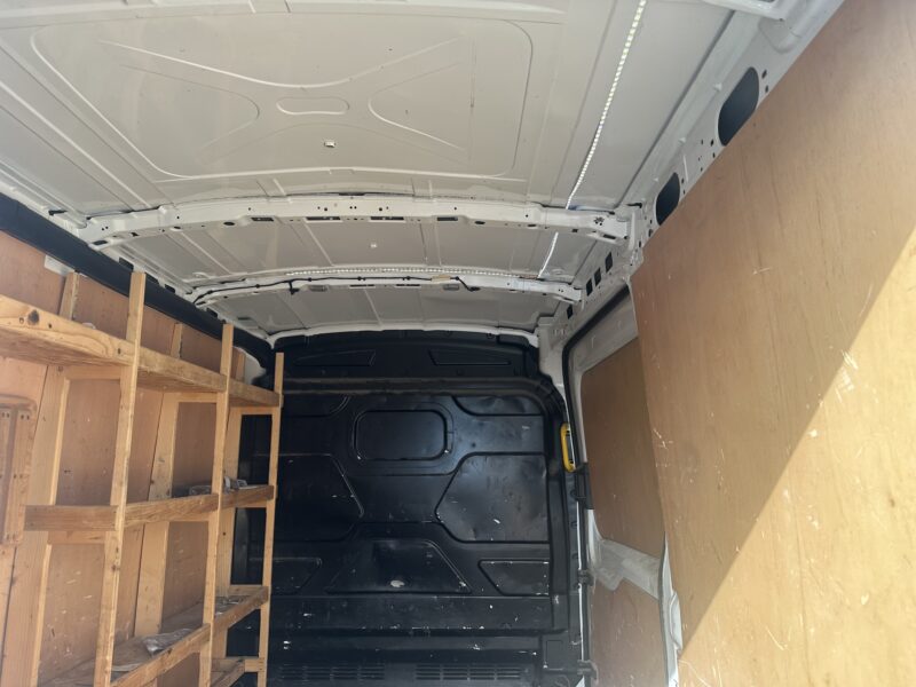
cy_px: 344
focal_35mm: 24
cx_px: 458
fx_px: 635
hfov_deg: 71.6
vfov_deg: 56.8
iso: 80
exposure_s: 1/341
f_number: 1.78
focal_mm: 6.86
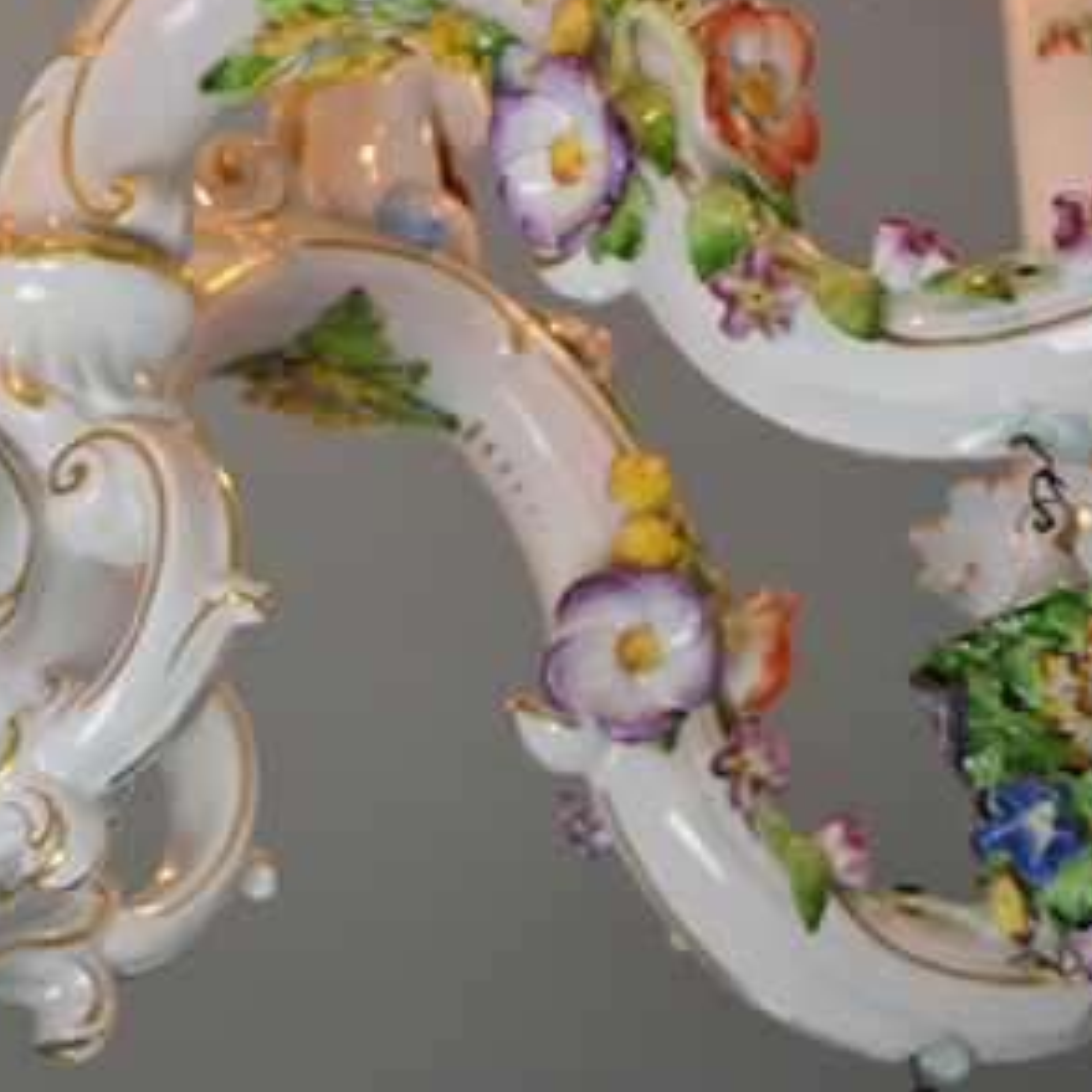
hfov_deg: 8.0
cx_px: -276
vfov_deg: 8.1
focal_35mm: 215
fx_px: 7684
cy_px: 160
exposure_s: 1/80
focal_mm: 55
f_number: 5.6
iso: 400
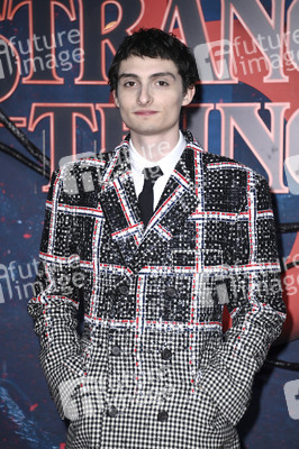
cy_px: 224
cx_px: 150
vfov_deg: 12.8
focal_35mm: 160
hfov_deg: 8.6
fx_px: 1997
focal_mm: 160
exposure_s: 1/200
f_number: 5.6
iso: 500
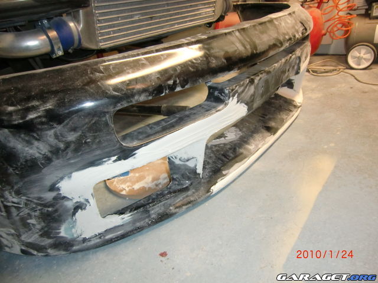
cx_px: 189
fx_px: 262
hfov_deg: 71.6
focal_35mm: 24
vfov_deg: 56.8
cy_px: 142
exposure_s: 1/60
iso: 400
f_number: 3.2
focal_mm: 4.3
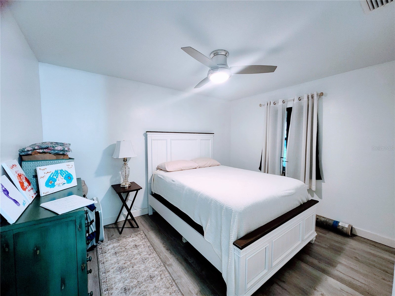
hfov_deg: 106.2
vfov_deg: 89.9
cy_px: 148
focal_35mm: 13
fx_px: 148
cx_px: 198
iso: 400
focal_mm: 2.2
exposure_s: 1/30
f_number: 2.2
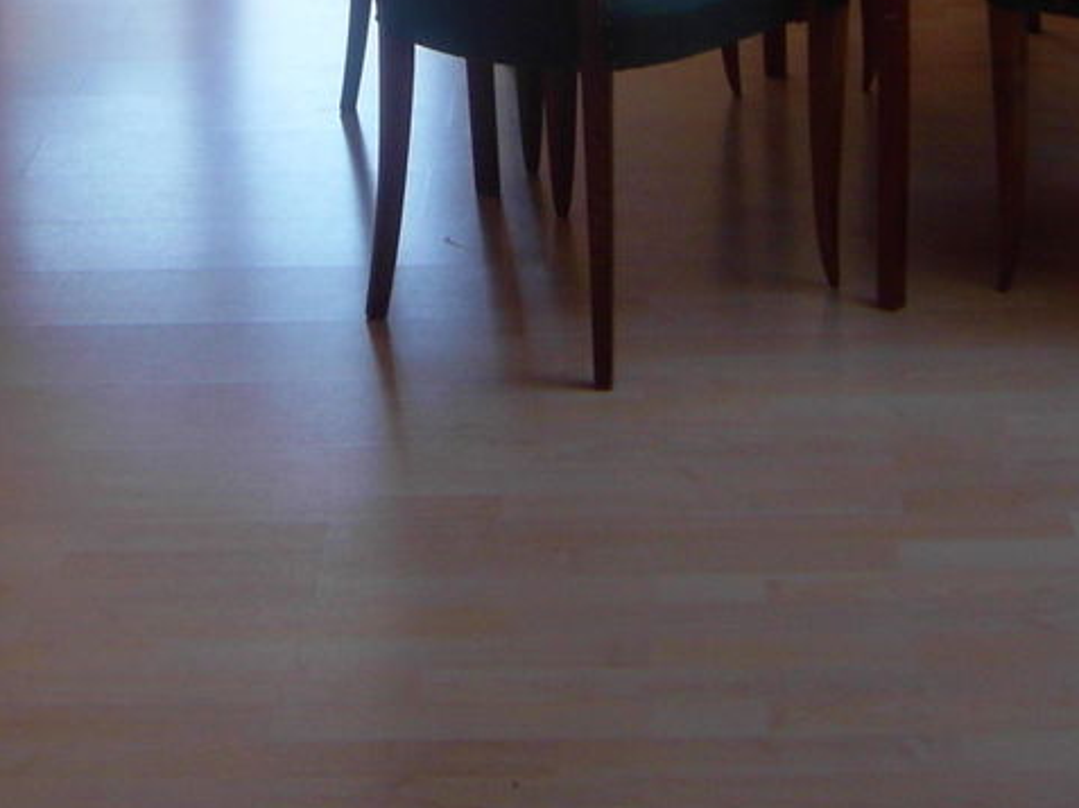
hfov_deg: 20.8
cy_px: -398
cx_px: 360
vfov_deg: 14.6
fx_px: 2928
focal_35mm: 94
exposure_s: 1/100
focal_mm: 6
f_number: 2.8
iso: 80
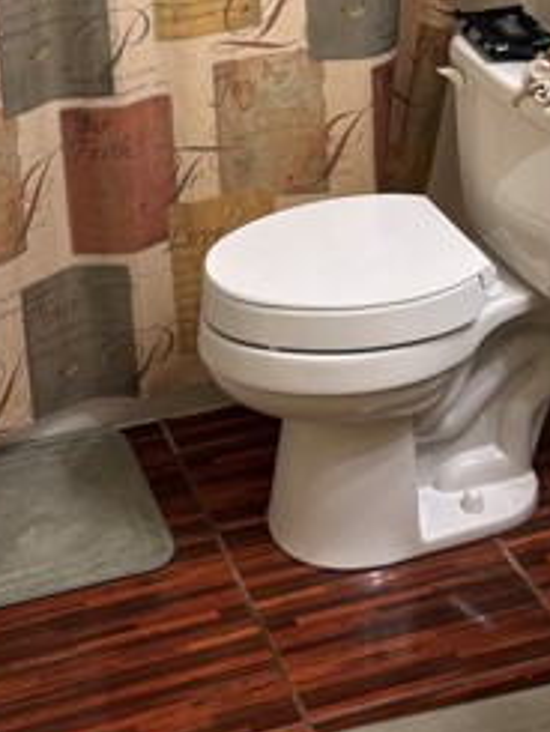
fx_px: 1439
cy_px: -60
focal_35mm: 68
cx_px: 197
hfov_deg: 21.6
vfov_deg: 26.4
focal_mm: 5.96
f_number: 1.6
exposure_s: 1/60
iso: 125
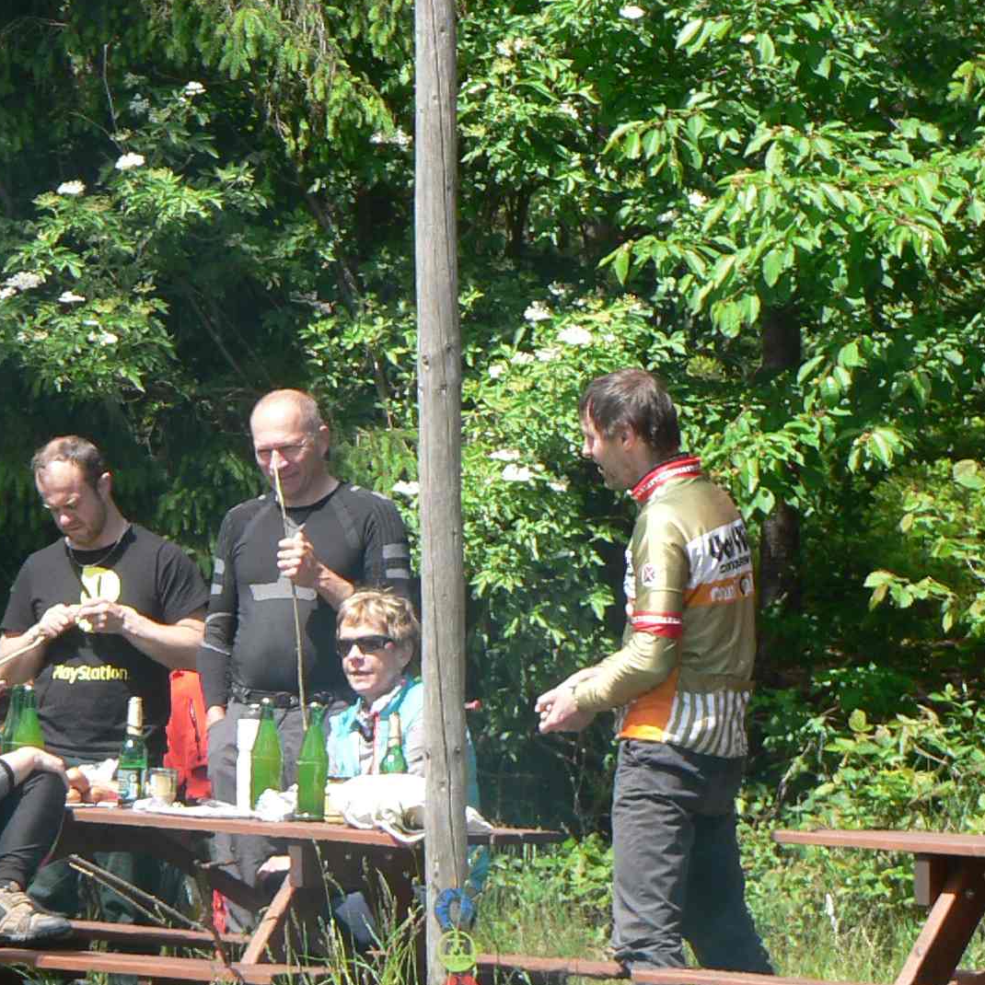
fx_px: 10012
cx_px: 255
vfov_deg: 5.6
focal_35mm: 311
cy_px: 800
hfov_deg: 5.6
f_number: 4
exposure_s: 1/250
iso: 80
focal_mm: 24.6
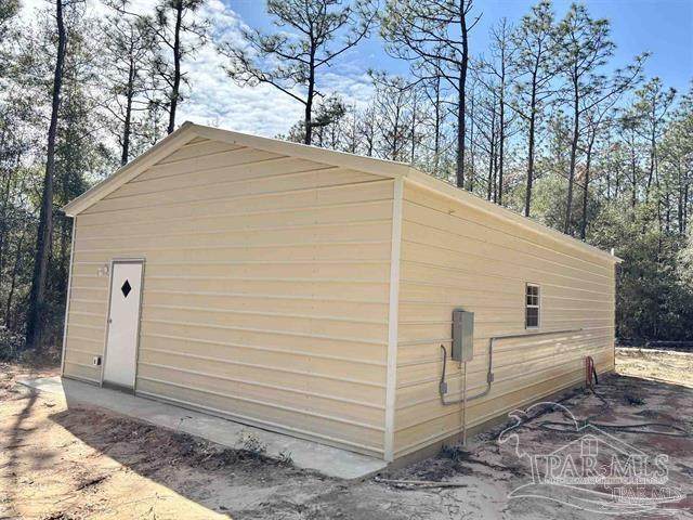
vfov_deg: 53.1
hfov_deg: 67.3
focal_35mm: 26
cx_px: 346
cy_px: 260
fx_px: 521
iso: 50
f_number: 1.6
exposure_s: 1/2513
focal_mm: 5.96
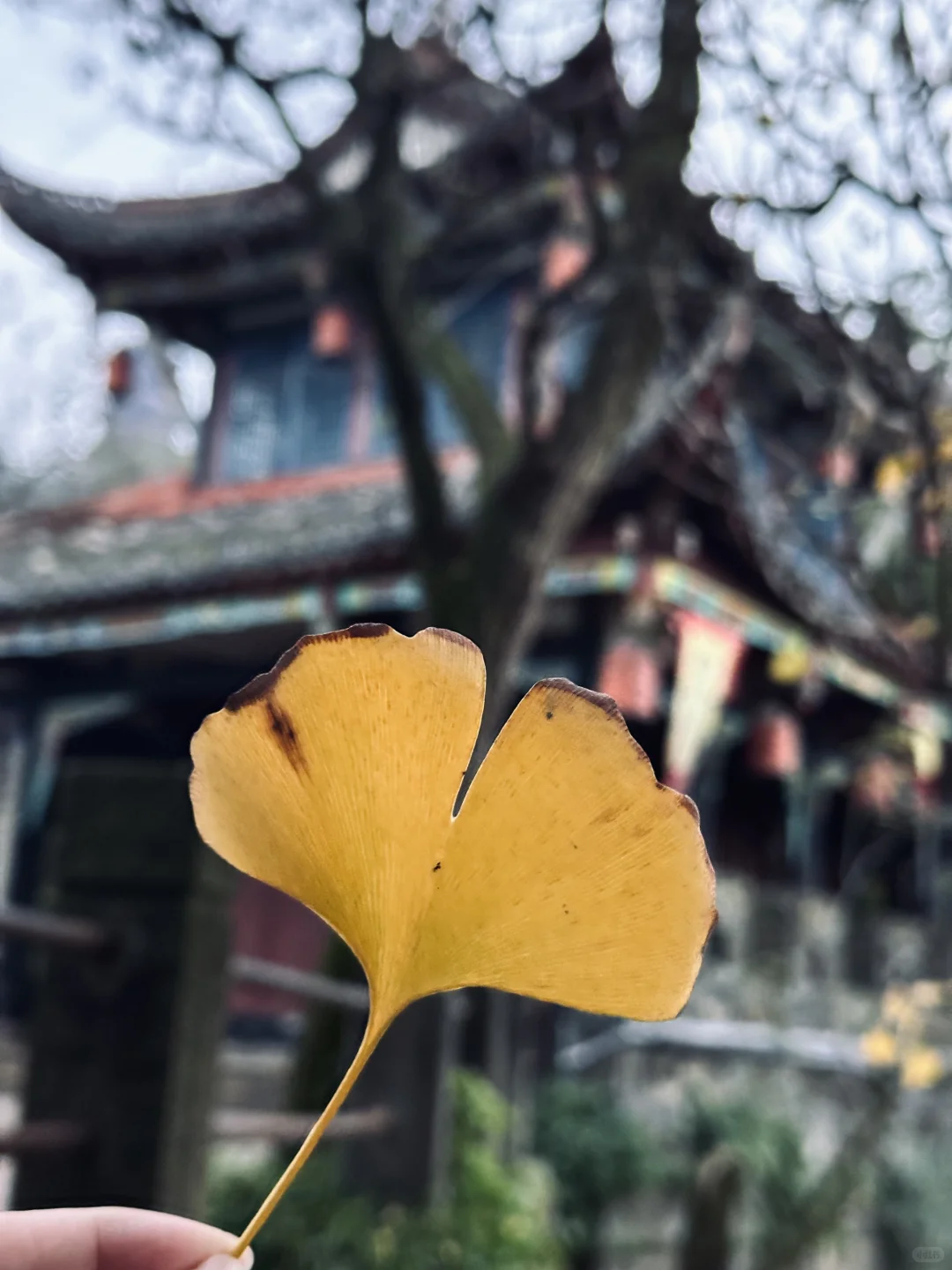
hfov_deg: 30.3
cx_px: 476
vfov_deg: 39.7
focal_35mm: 48
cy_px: 635
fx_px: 1760
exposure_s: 1/28
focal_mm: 6.86
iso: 640
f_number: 1.78
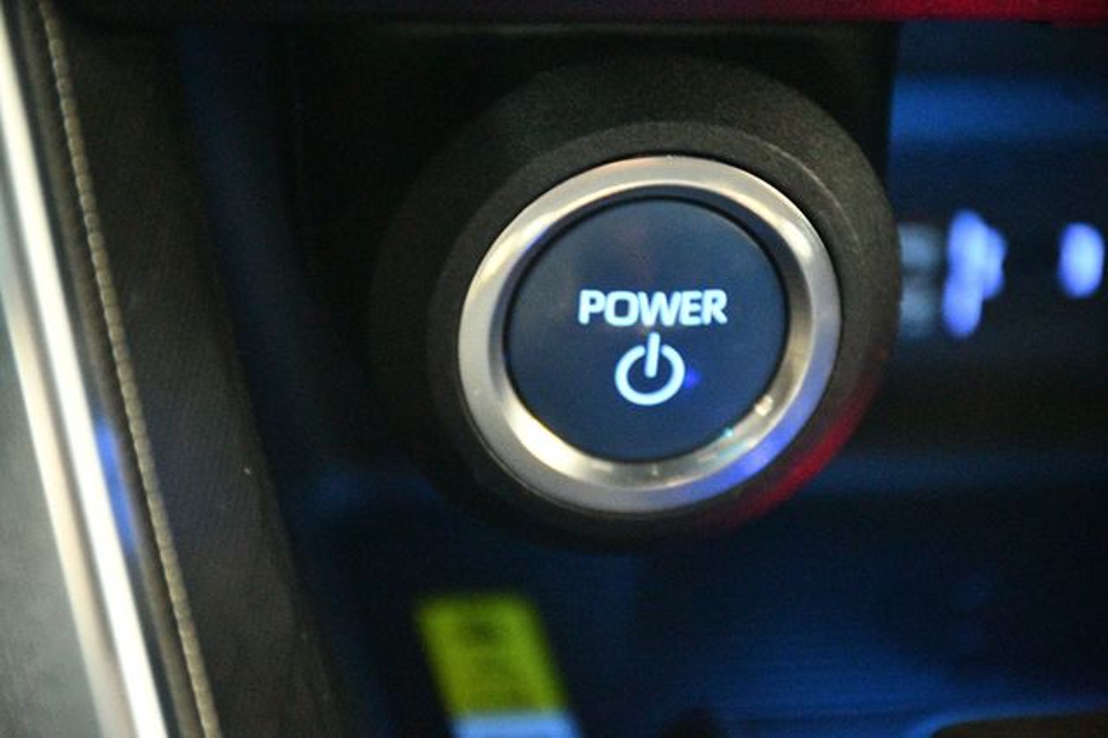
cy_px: 369
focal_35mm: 150
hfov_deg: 13.7
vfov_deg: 9.1
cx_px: 554
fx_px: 4614
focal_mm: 100
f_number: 5.6
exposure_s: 1/8
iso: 12800
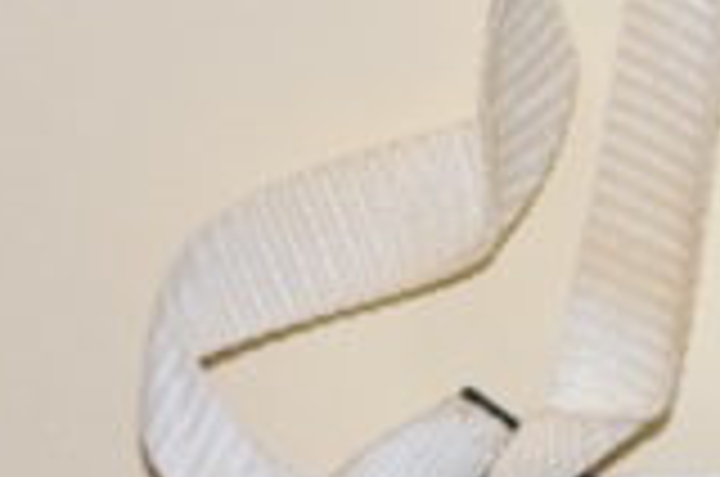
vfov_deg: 2.6
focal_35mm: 517
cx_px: 418
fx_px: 10322
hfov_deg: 4.0
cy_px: -596
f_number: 5.6
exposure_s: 1/60
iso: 1250
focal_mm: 55
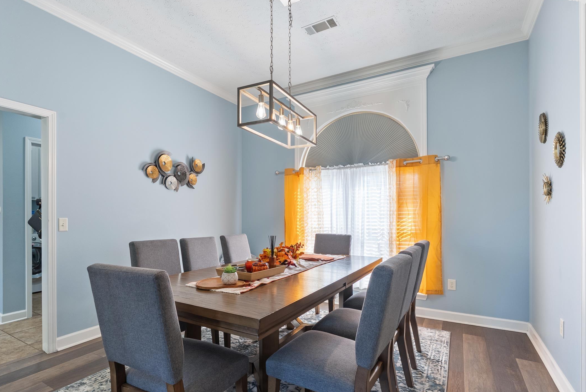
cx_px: 256
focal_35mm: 19
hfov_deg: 86.5
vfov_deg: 64.4
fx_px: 309
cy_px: 221
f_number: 9
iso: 250
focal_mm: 16
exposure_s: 1/5
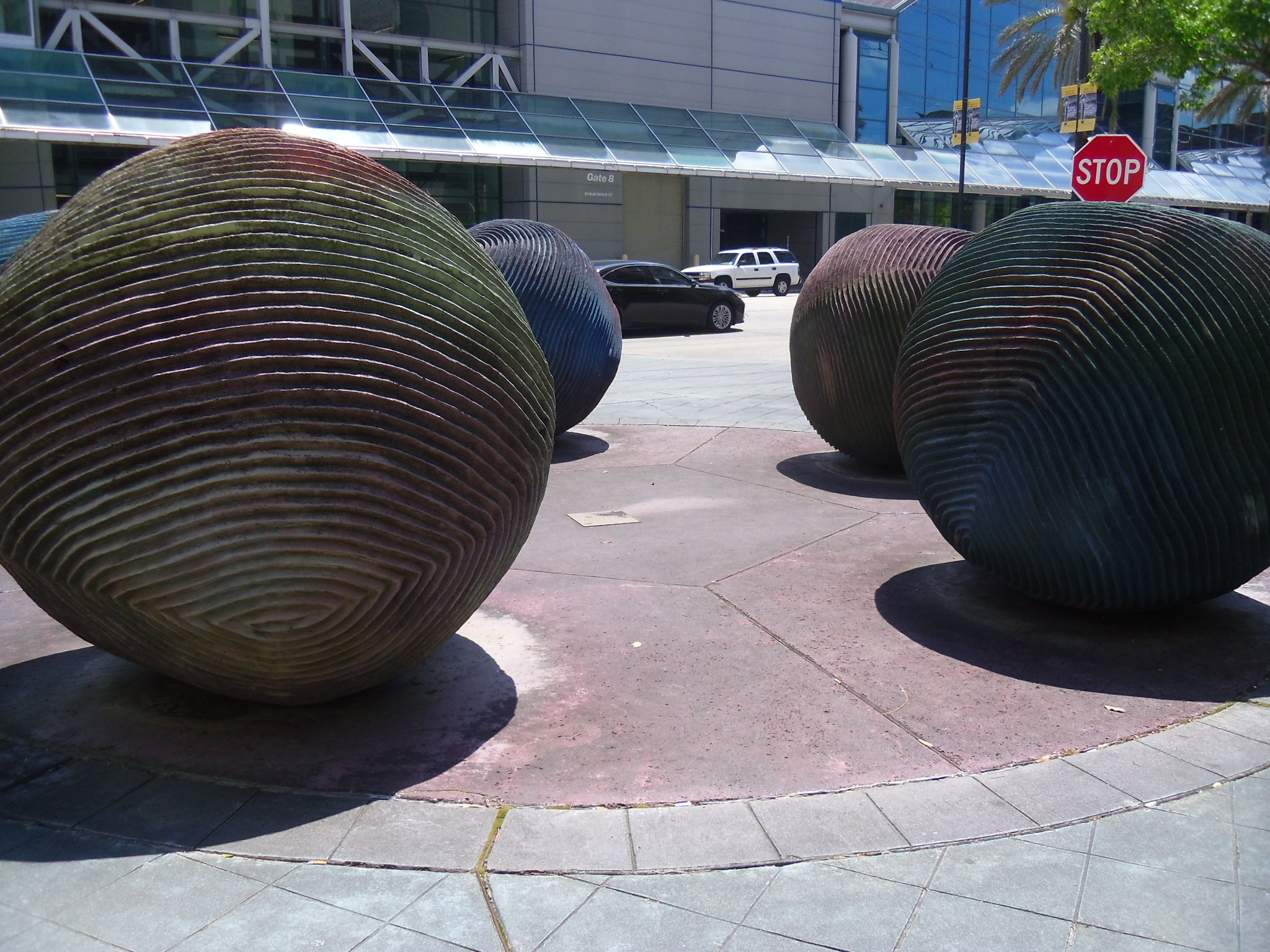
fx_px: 1137
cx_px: 635
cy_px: 476
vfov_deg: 45.4
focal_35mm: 31
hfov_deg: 58.4
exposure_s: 1/558
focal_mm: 5.6
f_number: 3.3
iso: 80
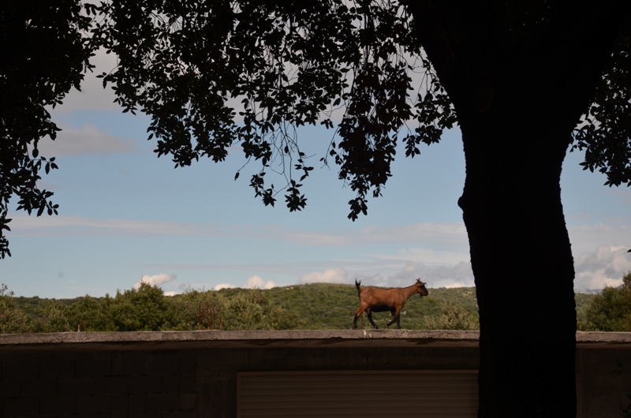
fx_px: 1837
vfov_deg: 13.0
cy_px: 209
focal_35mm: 105
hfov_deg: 19.5
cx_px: 316
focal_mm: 70
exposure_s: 1/200
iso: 100
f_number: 8
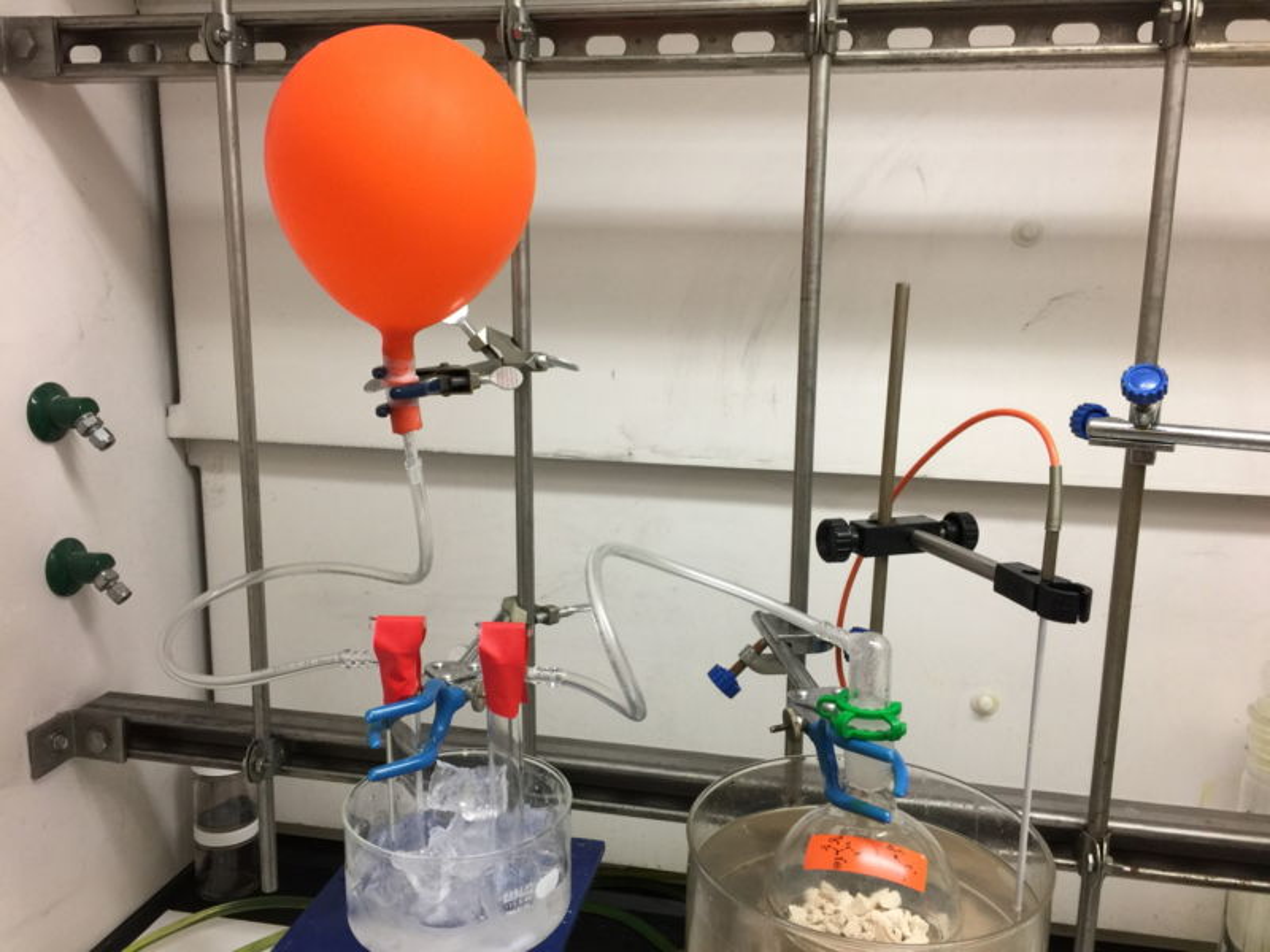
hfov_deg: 61.7
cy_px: 476
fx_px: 1064
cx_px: 635
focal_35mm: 29
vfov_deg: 48.2
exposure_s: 1/30
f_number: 2.2
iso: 50
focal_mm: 4.15
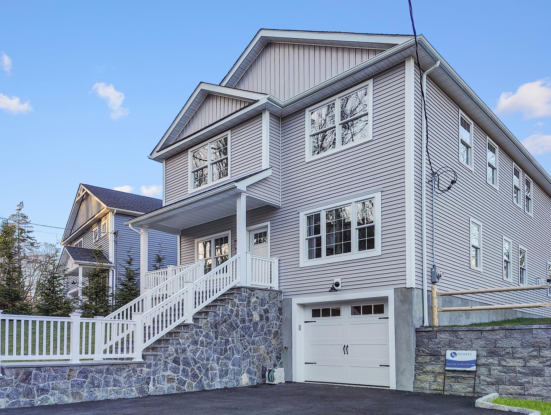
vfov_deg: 51.4
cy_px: 227
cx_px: 253
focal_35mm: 27
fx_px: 430
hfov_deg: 65.2
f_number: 1.8
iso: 102
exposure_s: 1/120
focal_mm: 5.56
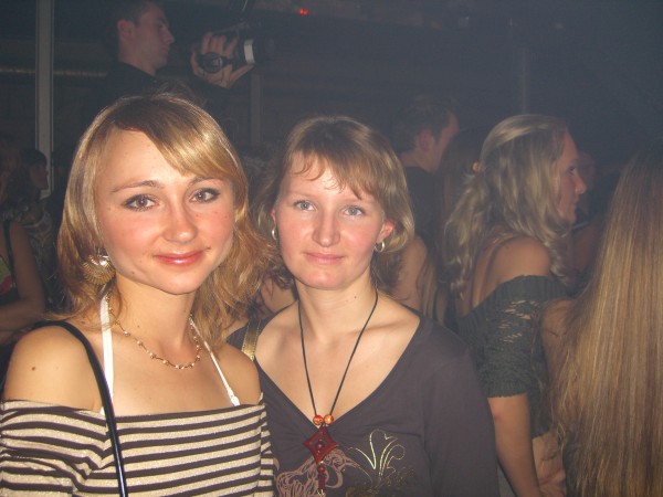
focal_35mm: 38
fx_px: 728
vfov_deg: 37.7
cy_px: 248
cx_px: 332
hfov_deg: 49.0
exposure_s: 1/60
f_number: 2.8
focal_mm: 7.9
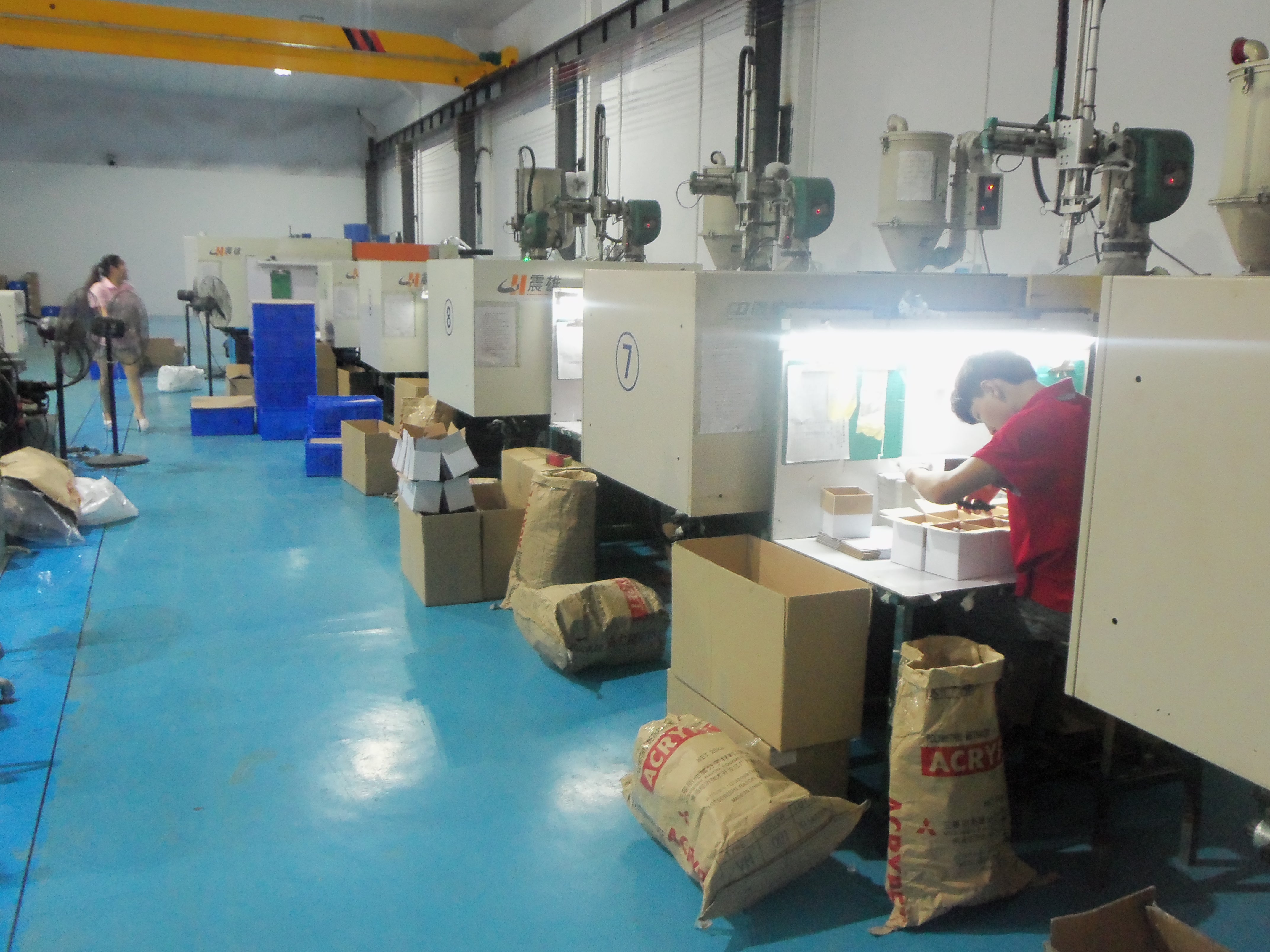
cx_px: 635
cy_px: 476
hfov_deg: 63.4
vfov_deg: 49.7
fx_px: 1027
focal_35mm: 28
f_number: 3.3
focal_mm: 5.1
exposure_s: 1/13
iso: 400
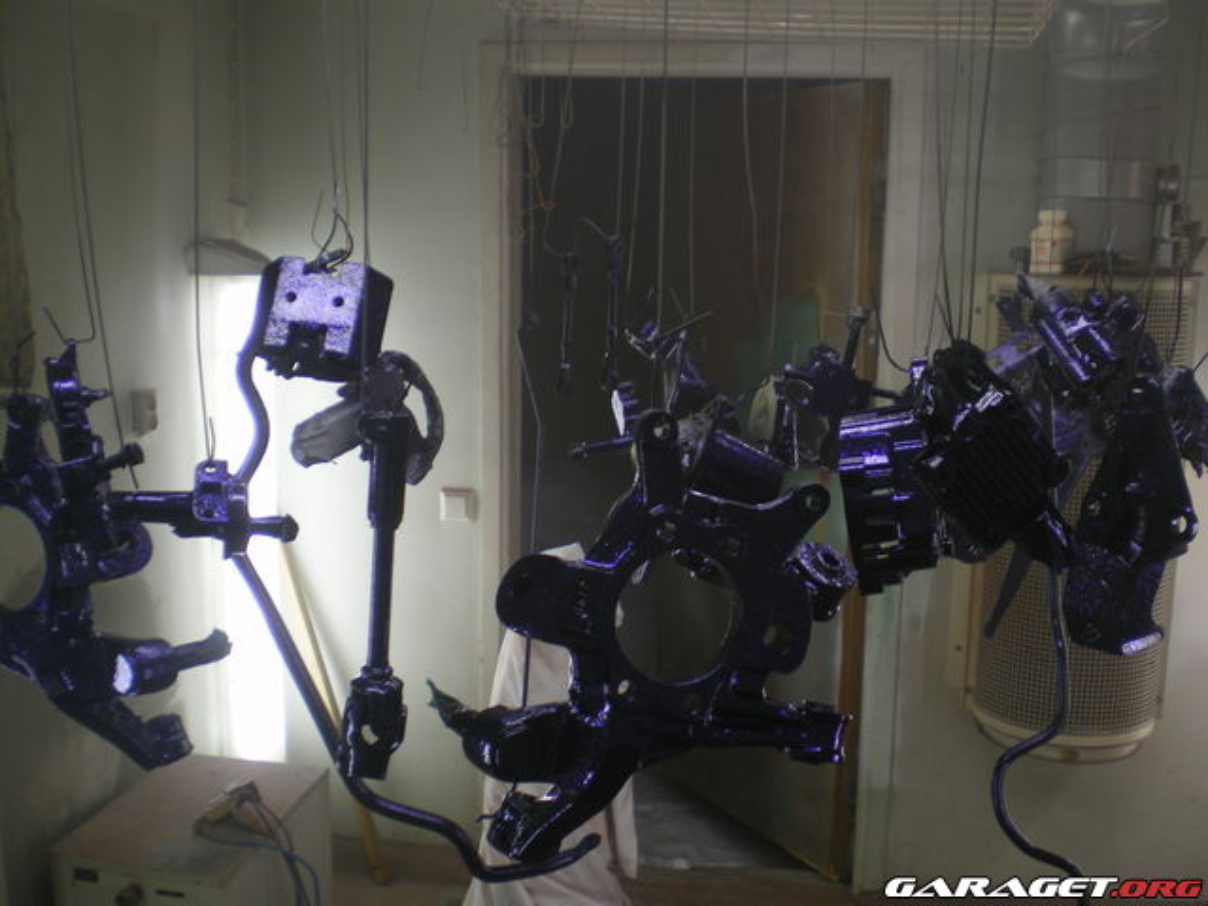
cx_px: 604
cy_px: 453
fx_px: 1326
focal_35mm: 38
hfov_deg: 49.0
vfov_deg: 37.7
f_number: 3.1
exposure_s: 1/30
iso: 64
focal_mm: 6.3
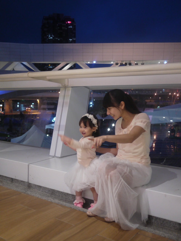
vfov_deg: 46.8
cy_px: 120
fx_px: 279
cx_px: 90
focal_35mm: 40
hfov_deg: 36.0
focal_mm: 20
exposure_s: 1/60
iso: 500
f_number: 1.7
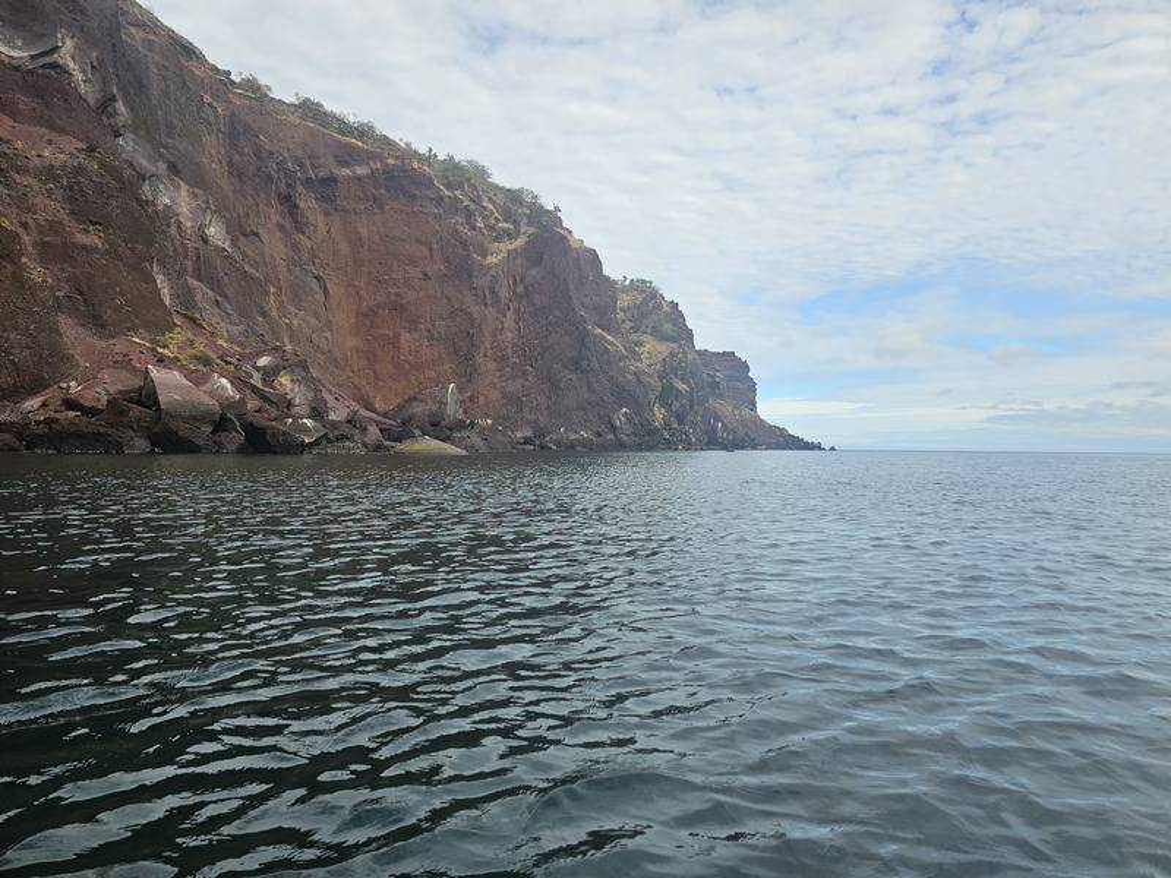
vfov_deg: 58.9
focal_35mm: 23
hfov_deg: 73.9
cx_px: 586
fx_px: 778
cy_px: 439
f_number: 1.7
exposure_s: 1/694
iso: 10
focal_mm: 6.3
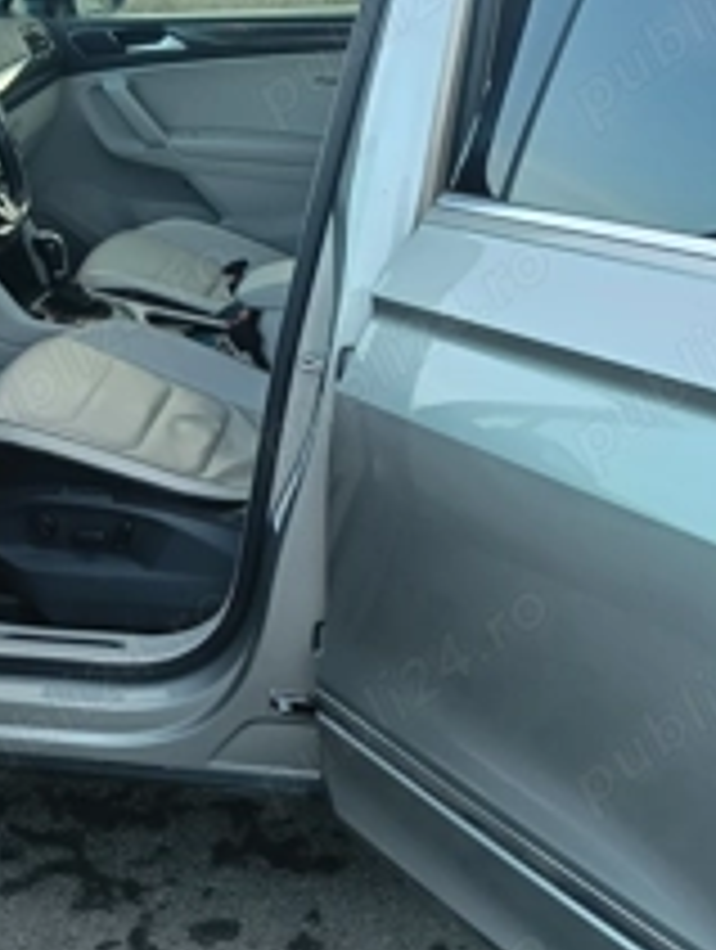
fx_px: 1402
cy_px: 423
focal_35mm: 51
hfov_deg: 28.5
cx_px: 243
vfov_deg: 37.4
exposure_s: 1/33.3
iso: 64
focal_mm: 3.98
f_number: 1.8
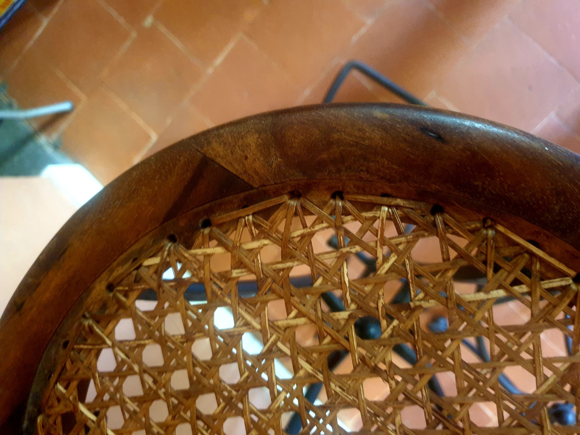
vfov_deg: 53.1
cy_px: 218
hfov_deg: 67.3
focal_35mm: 26
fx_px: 436
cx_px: 290
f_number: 1.5
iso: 250
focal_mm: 4.3
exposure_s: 1/13
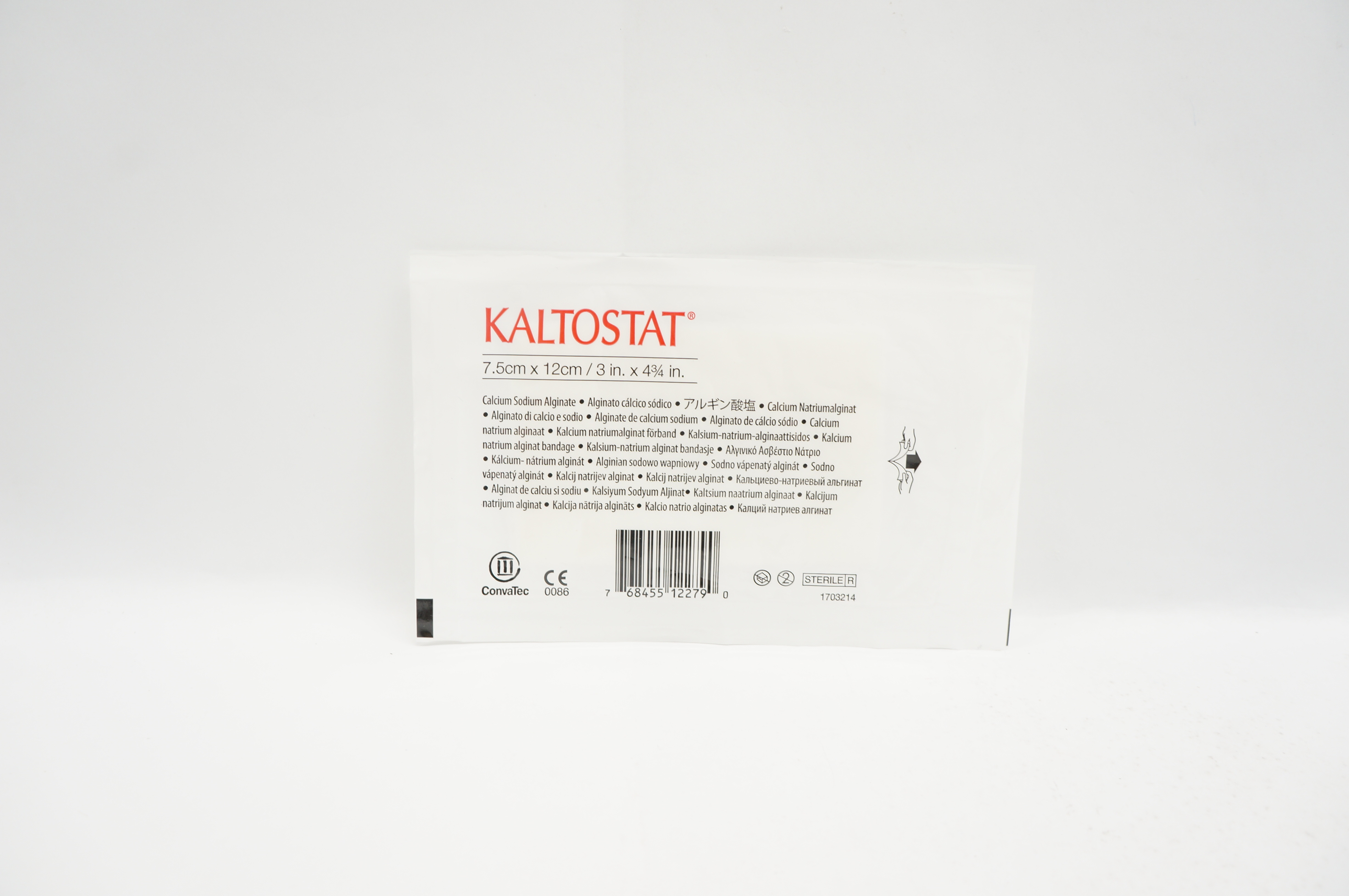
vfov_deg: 47.8
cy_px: 448
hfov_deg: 67.4
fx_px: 1011
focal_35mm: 27
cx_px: 674
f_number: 6.3
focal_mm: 18
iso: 200
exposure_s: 1/30
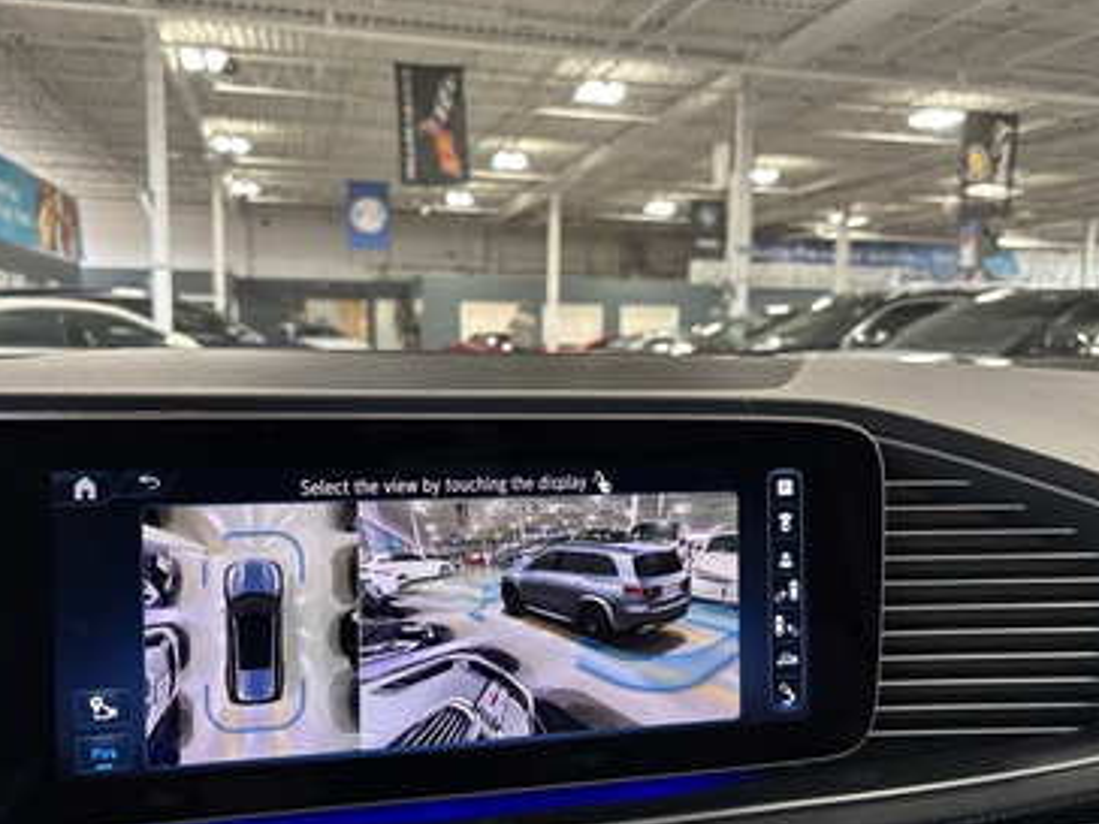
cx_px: 553
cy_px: 460
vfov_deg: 46.7
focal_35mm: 30
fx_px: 952
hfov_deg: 60.0
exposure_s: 1/52
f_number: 1.6
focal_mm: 5.96
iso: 200
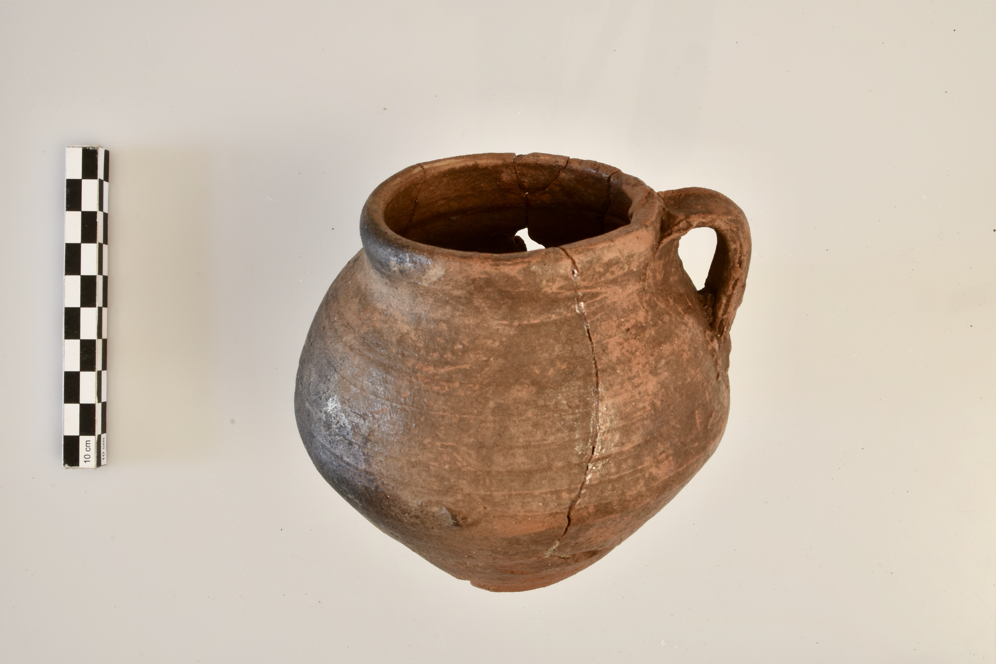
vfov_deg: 28.1
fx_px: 1328
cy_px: 332
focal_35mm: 48
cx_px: 498
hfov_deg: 41.1
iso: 200
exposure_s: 1
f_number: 25
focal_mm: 32
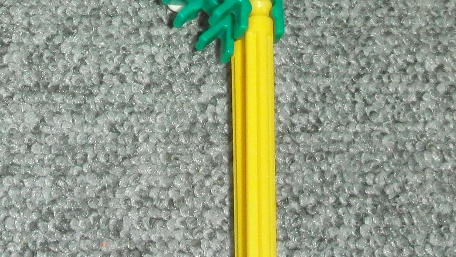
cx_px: 132
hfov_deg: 16.3
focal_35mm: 131
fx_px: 1584
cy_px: -121
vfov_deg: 9.0
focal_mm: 6.66
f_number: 3.9
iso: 250
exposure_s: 1/40
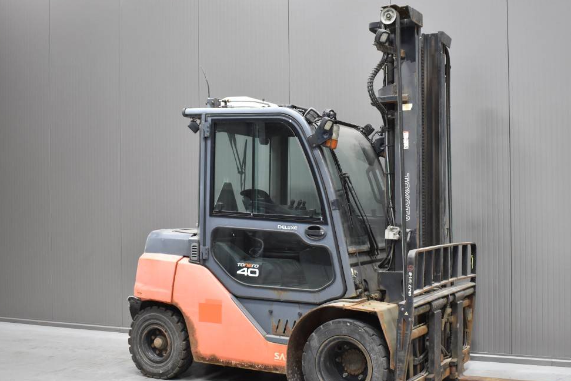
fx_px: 676
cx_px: 335
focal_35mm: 43
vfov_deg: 31.4
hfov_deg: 45.6
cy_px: 218
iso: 1250
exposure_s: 1/40
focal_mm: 23
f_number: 4.5
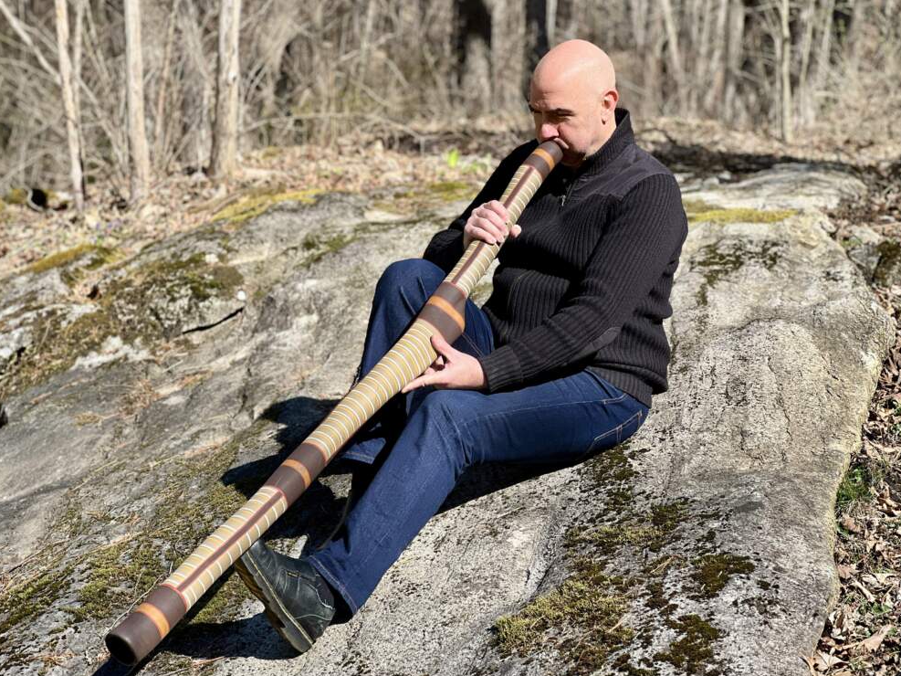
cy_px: 342
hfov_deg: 25.0
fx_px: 2030
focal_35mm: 78
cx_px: 451
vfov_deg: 18.9
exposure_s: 1/350
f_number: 2.8
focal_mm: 9
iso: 32
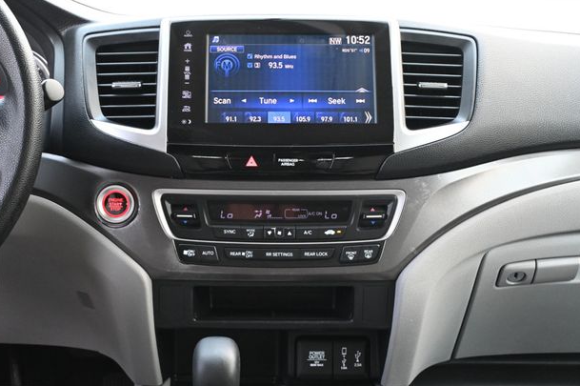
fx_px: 990
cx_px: 278
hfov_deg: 32.6
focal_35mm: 62
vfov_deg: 22.0
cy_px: 201
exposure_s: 1/125
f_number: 5.6
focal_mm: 39
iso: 2000
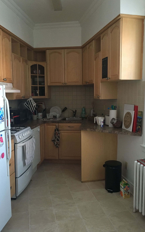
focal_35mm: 31
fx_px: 196
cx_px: 77
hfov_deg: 40.6
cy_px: 115
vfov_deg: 61.2
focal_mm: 4.15
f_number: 2.2
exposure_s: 1/30
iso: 160
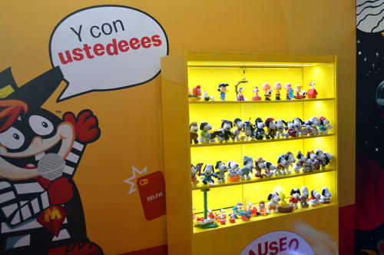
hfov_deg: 53.2
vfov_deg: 36.8
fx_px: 383
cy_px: 128
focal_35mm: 36
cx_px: 192
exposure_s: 1/60
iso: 400
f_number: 4
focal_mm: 24
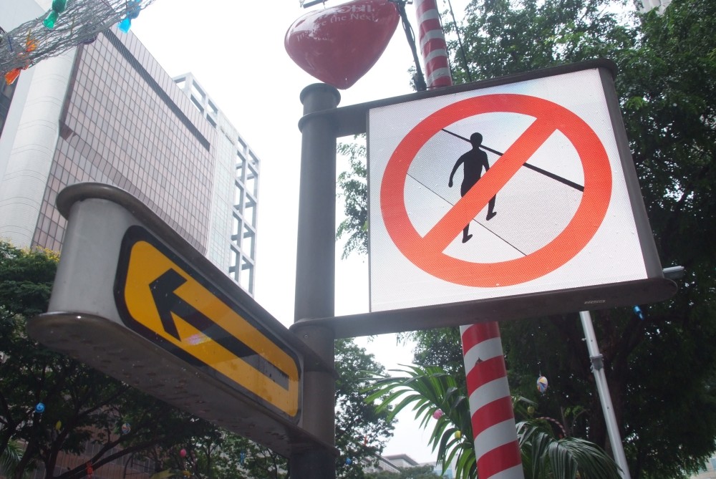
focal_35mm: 33
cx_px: 358
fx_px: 657
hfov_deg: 57.2
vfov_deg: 40.1
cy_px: 240
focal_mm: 22
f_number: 9
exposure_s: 1/250
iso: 1000
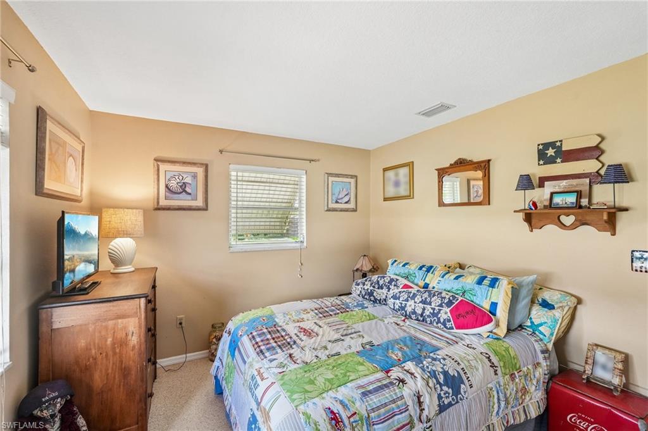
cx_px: 324
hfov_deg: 95.0
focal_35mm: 16
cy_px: 216
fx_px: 297
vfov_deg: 72.0
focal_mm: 16.5
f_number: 8
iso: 400
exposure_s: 1/13
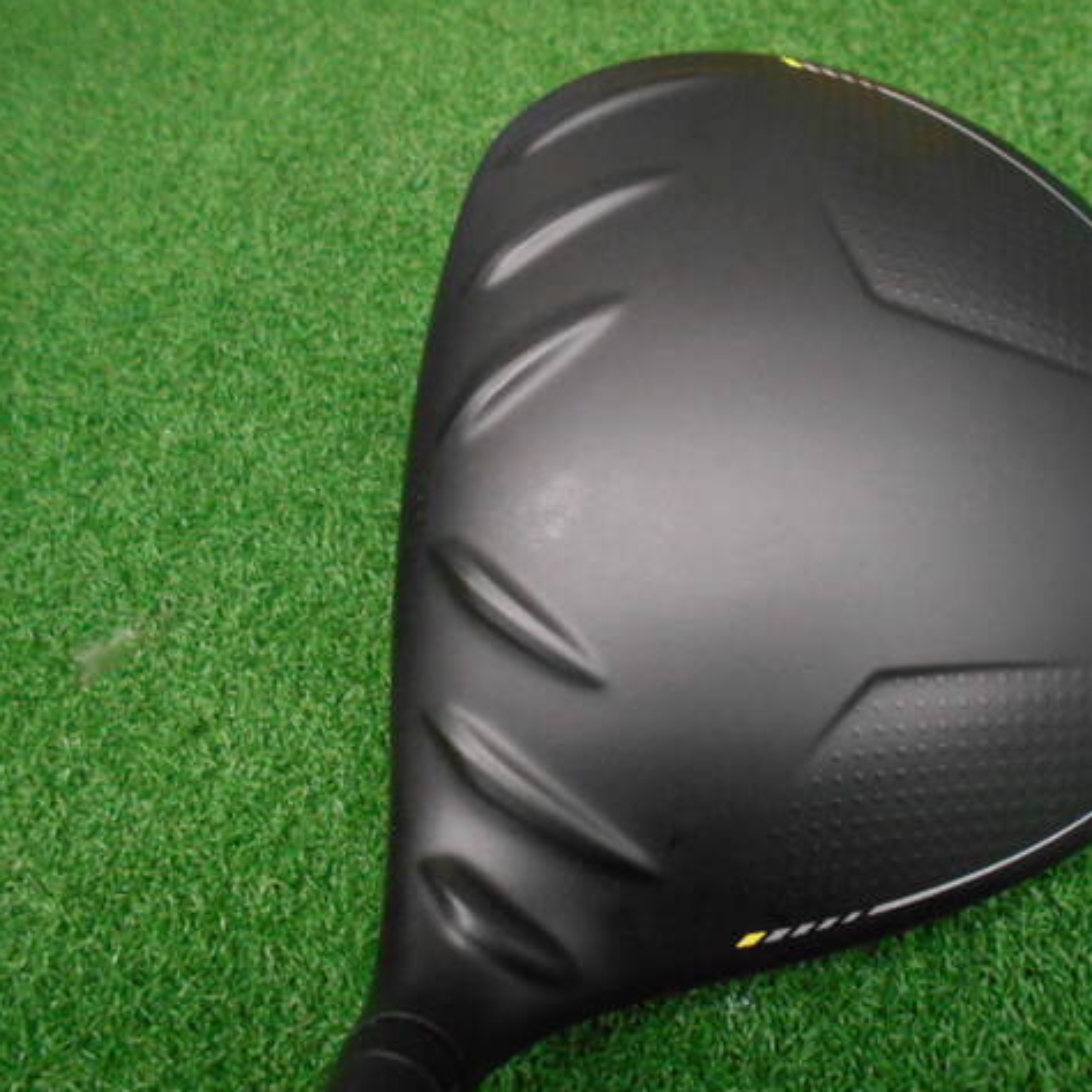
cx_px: 693
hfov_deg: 51.9
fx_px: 1106
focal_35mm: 31
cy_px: 544
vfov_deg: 52.5
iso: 800
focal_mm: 4.6
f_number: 3.2
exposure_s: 1/50
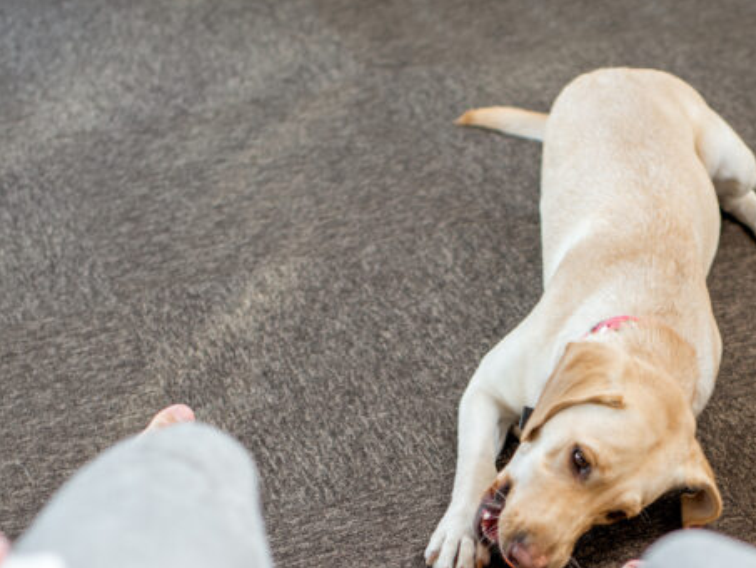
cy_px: 565
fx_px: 1660
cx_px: 586
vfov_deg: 18.9
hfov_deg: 25.3
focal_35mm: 76
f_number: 2.2
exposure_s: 1/160
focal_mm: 35
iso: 250
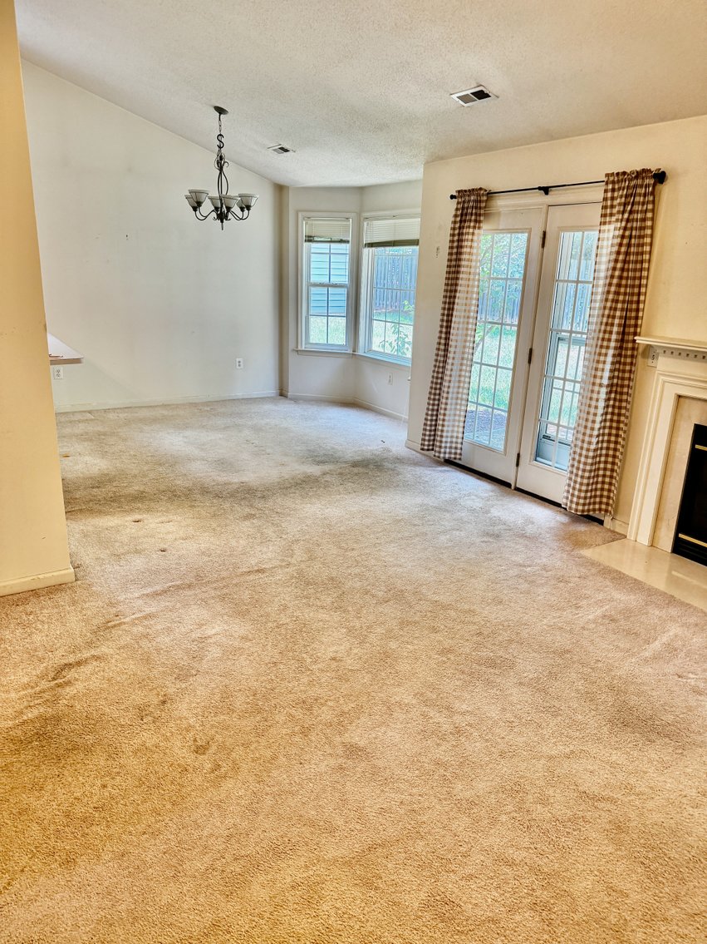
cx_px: 354
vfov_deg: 71.6
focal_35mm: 24
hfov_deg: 56.8
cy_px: 472
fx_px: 654
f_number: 1.78
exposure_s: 1/120
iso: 160
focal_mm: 6.76
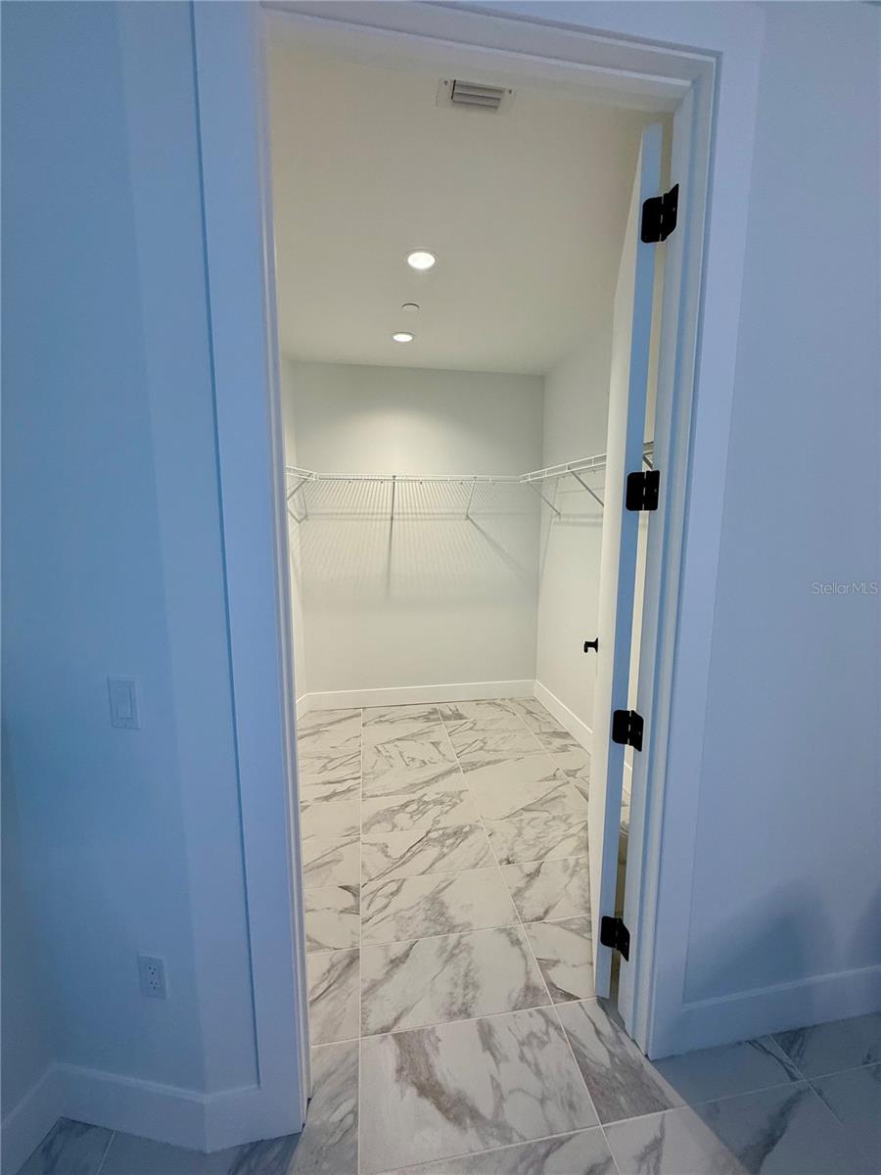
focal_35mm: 14
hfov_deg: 85.7
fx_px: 475
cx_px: 440
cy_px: 588
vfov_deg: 102.1
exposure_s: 1/120
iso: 125
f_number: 2.2
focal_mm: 2.22
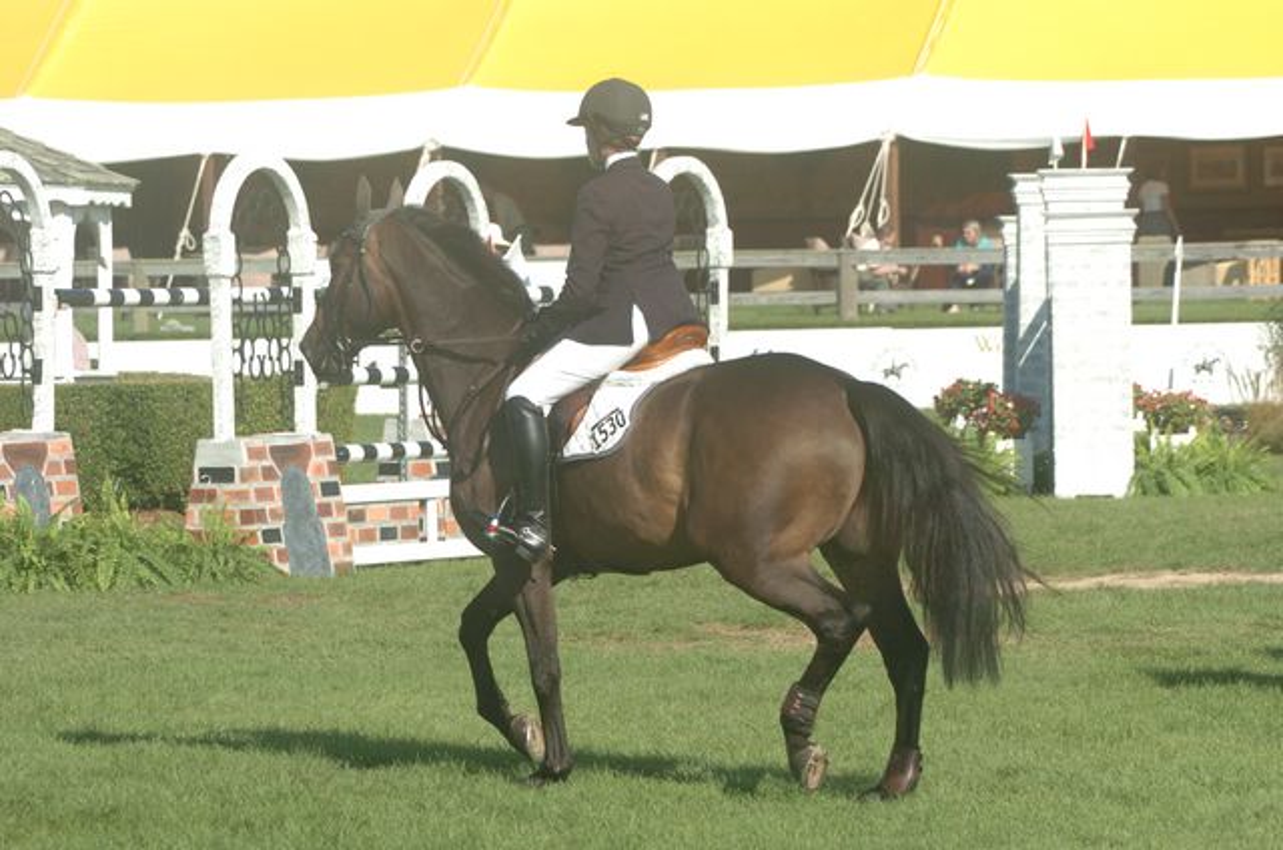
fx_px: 8803
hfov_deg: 8.3
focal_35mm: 248
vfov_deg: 5.5
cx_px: 642
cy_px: 425
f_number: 8
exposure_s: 1/1000
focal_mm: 165
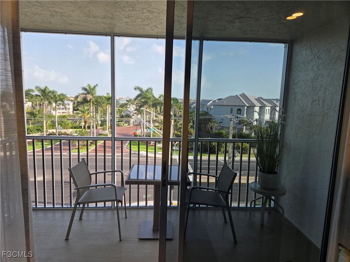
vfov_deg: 58.9
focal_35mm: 23
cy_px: 131
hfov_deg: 73.9
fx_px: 233
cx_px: 175
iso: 80
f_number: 1.8
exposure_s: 1/978
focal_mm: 5.4
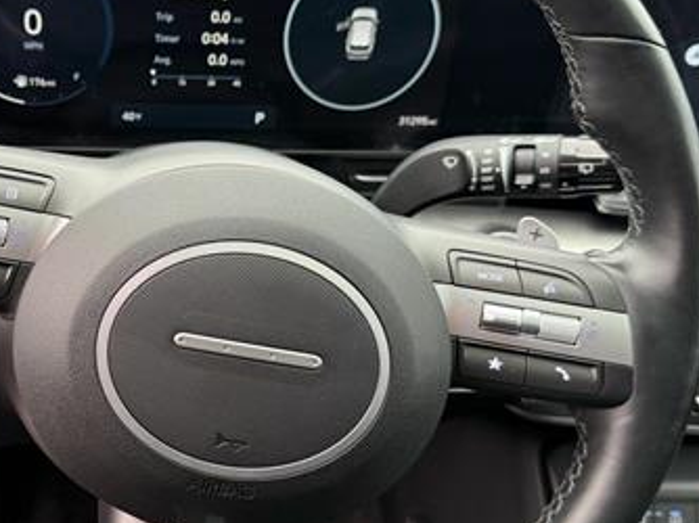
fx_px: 928
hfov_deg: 40.1
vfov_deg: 31.5
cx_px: 170
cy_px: 249
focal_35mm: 46
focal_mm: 6.76
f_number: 1.78
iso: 200
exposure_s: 1/120
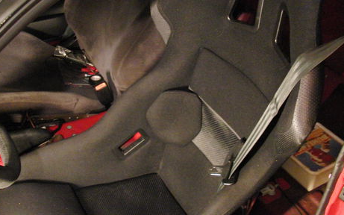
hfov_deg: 38.2
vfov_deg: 24.4
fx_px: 497
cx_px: 157
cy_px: 108
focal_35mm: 53
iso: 800
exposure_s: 1/3.33
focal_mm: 7.3
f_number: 2.7
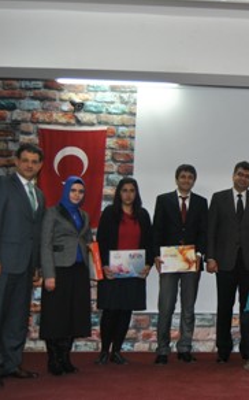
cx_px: 274
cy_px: 197
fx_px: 511
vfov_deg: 42.7
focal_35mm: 47
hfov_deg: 25.4
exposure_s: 1/60
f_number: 3.5
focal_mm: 20
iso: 200
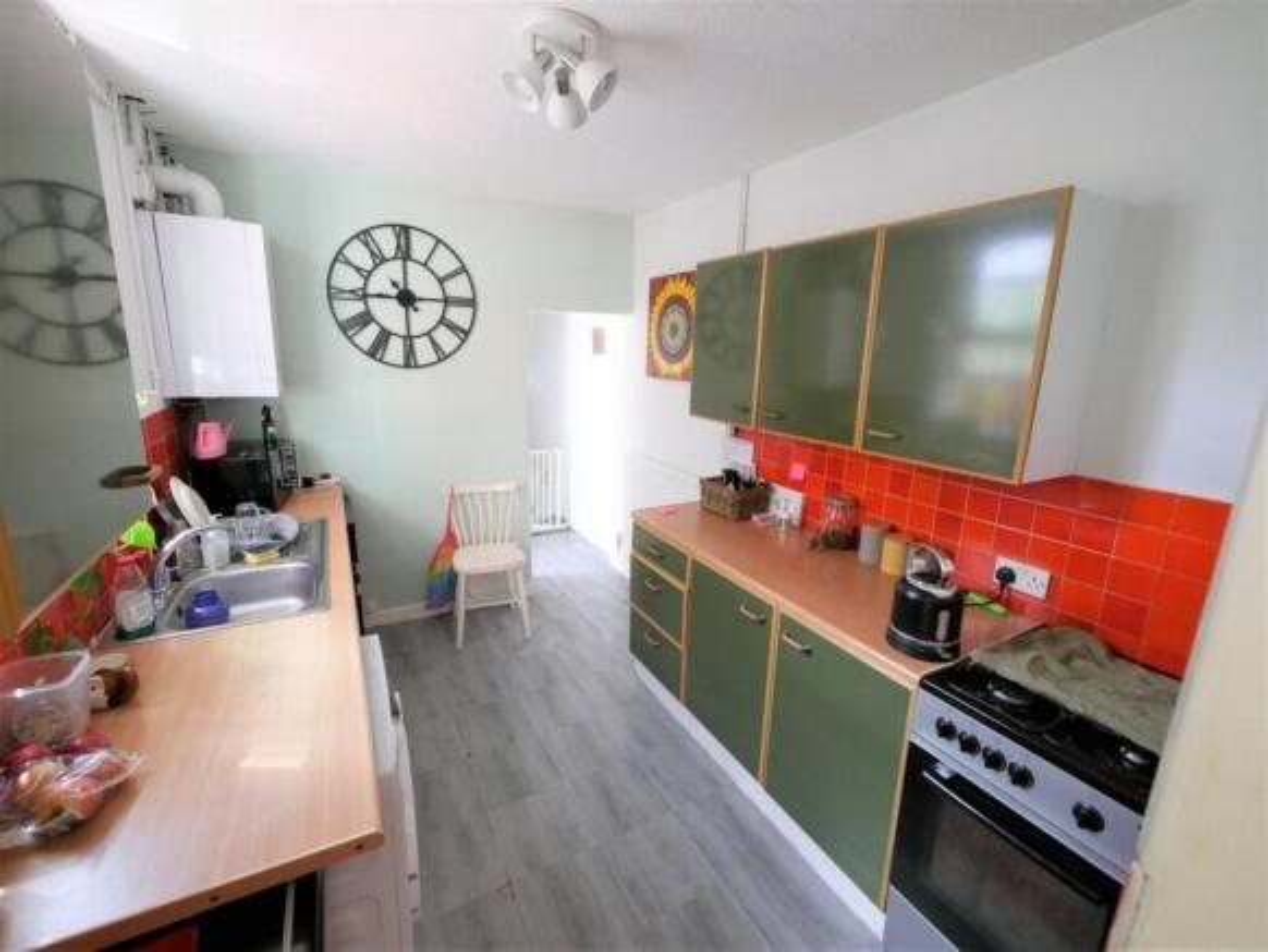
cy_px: 476
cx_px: 634
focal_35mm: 14
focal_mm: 7
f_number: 4
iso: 1000
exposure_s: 1/60
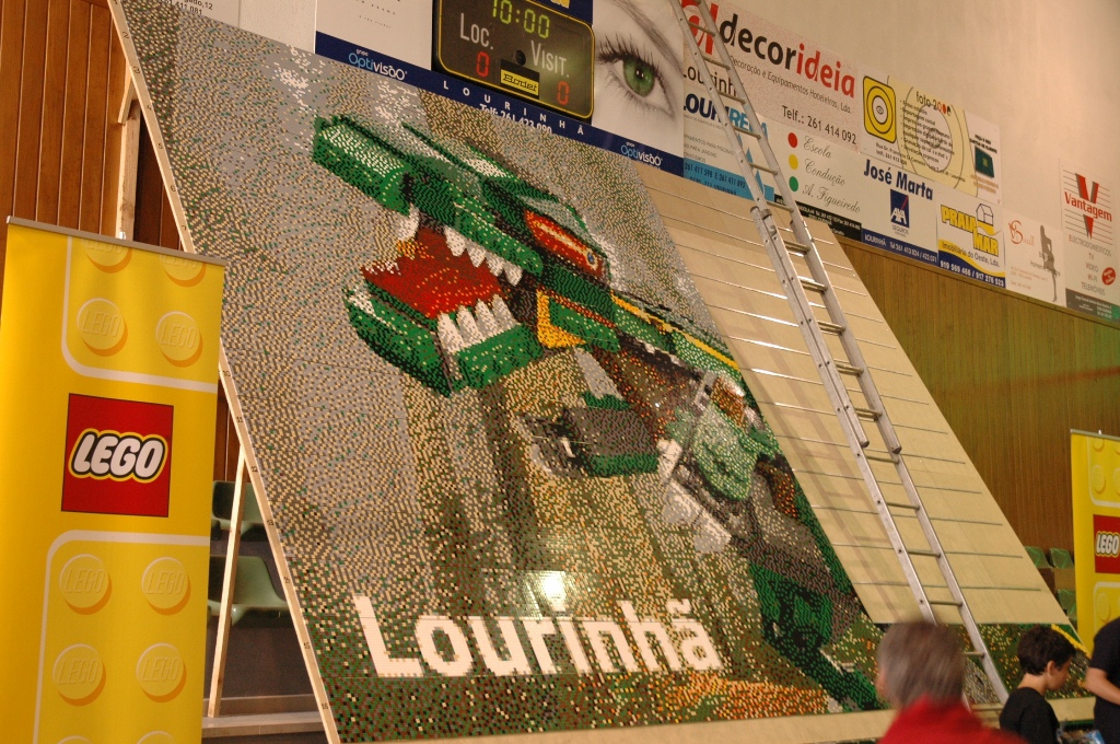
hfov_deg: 42.4
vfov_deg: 28.9
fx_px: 1445
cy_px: 372
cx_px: 560
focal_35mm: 46
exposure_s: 1/25
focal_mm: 31
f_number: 5
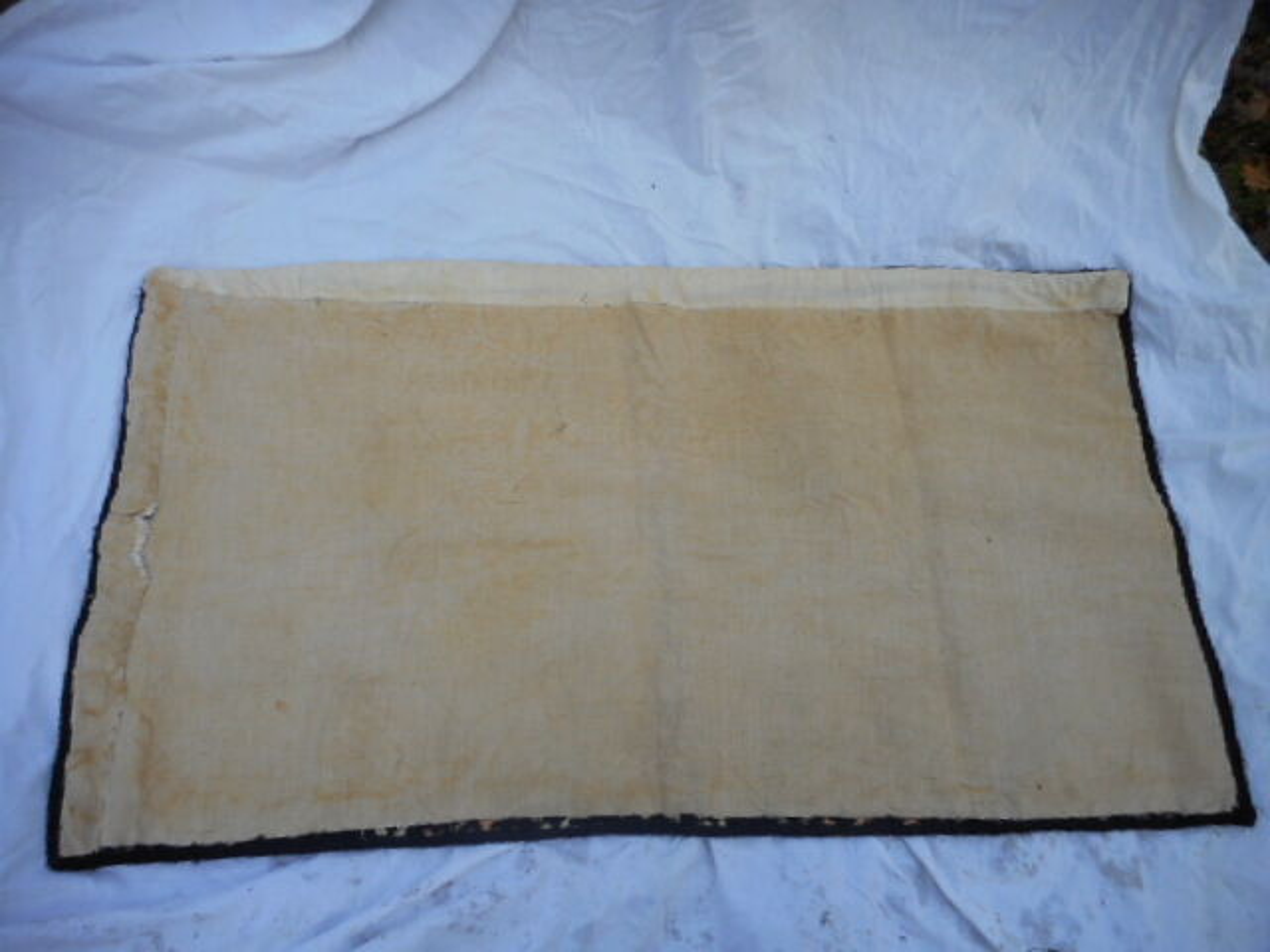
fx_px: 917
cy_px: 476
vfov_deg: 54.9
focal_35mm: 25
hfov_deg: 69.4
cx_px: 635
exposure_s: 1/160
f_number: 3.7
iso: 80
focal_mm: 4.5
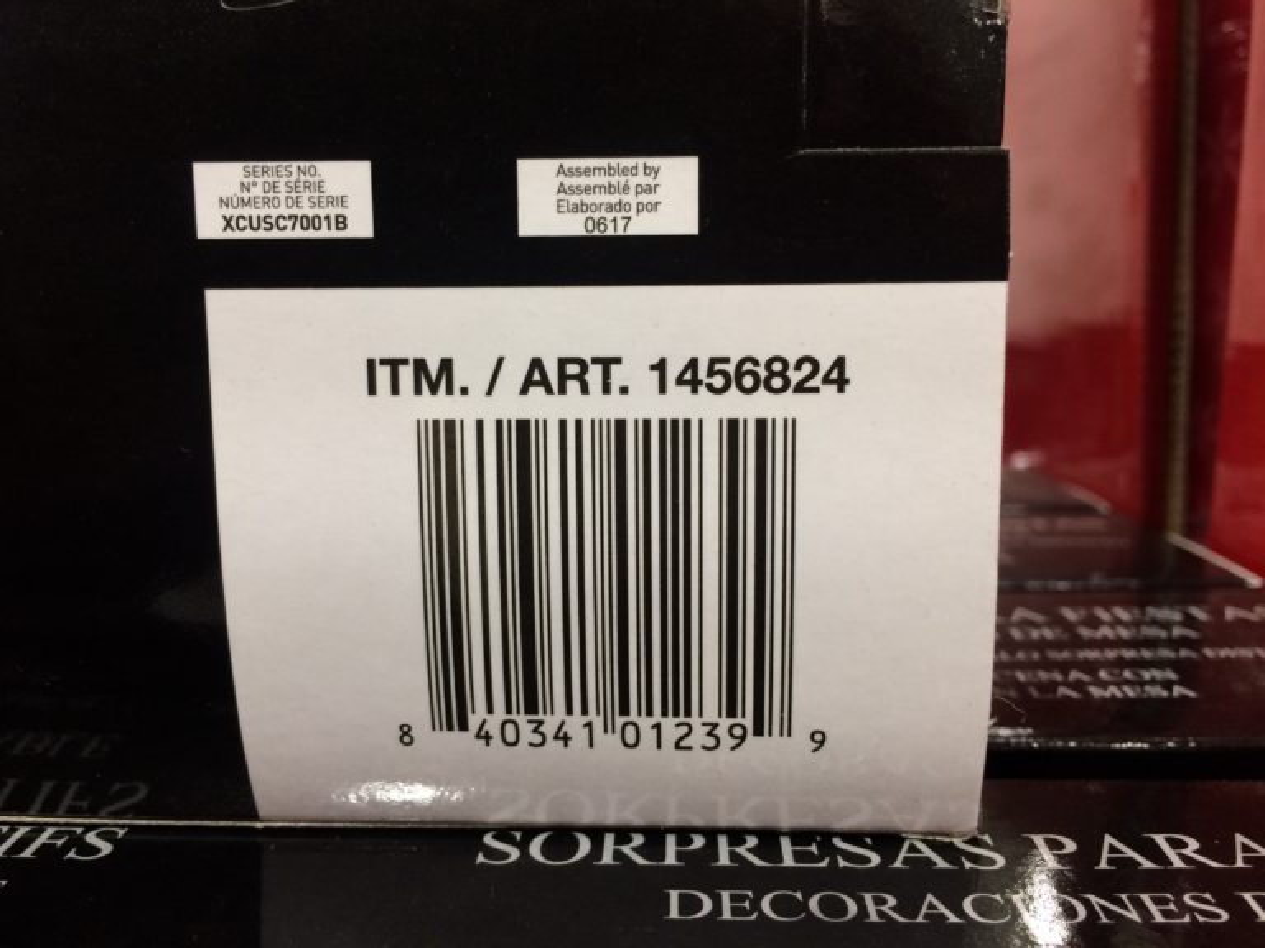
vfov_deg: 48.2
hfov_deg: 61.7
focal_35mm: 29
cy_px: 474
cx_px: 632
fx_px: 1060
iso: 160
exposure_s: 1/33
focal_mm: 4.15
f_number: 2.2
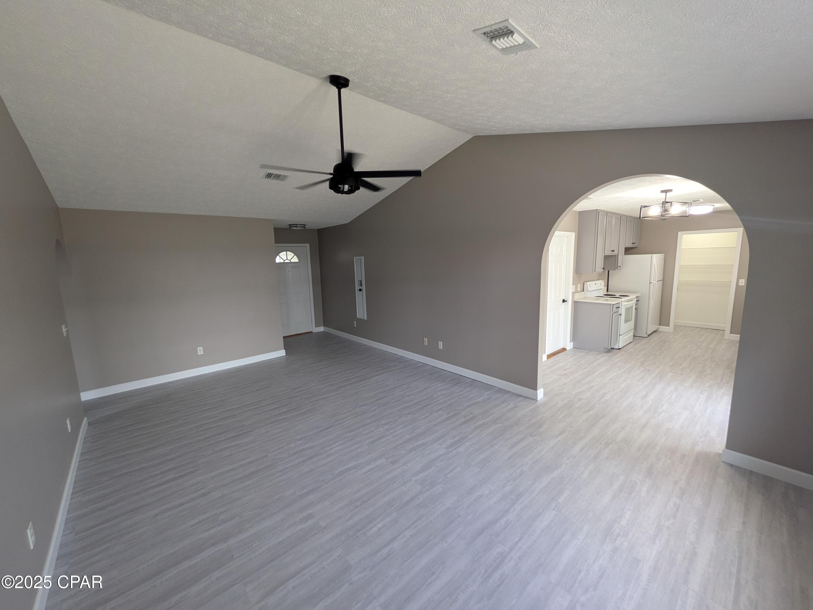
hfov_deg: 102.0
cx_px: 406
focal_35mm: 14
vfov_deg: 85.7
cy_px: 305
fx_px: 329
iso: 45
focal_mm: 1.83
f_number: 2.2
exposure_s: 1/30
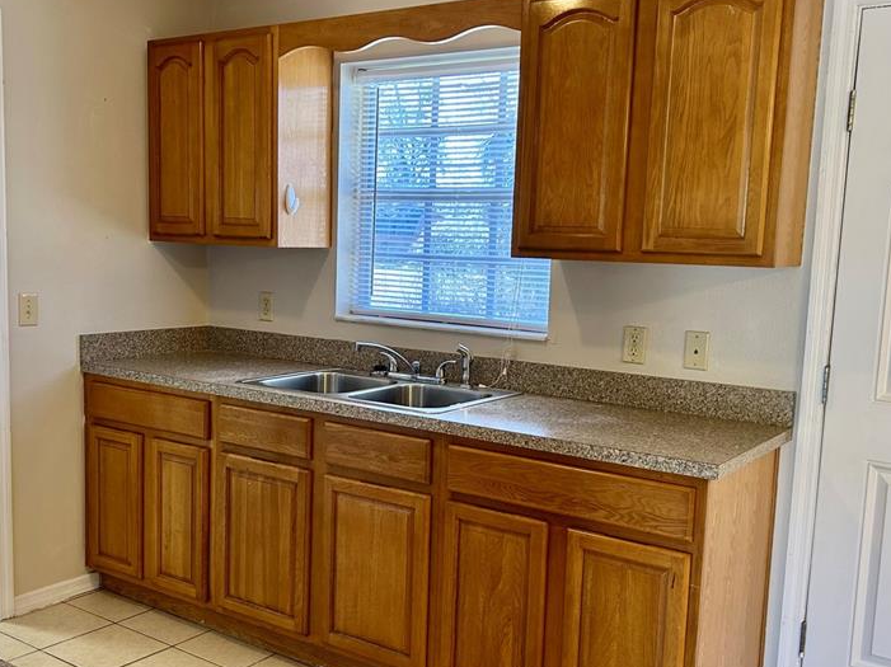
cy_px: 351
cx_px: 399
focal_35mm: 38
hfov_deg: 48.9
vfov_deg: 37.7
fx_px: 978
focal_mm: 5.7
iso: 80
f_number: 1.5
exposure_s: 1/60
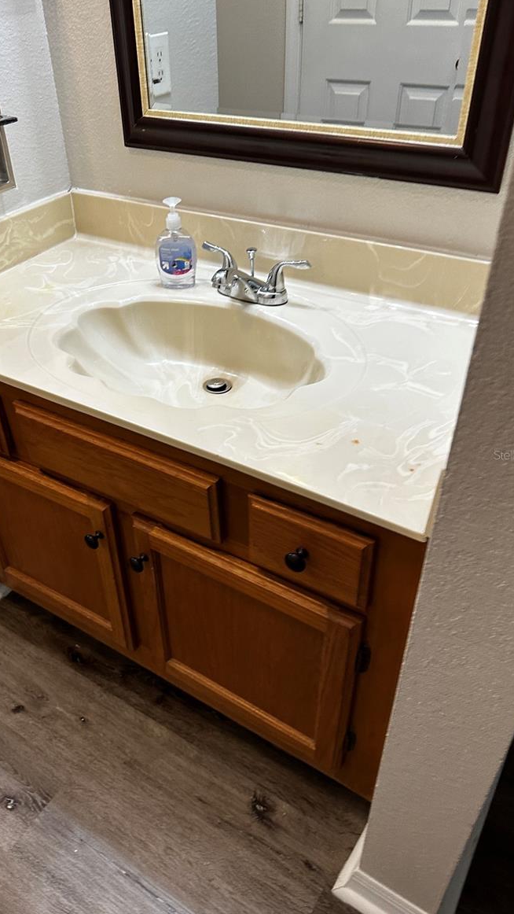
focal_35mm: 27
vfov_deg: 69.9
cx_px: 196
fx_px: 654
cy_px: 455
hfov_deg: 42.6
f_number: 1.78
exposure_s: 1/120
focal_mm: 6.86
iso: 200
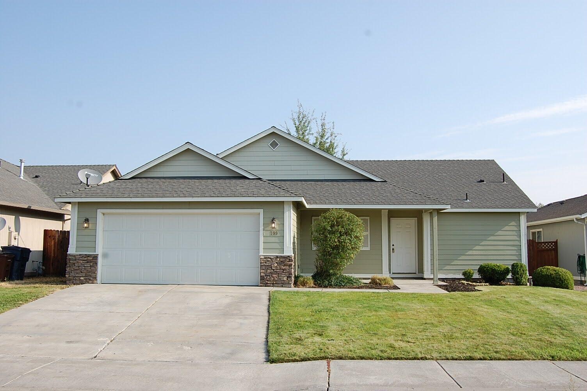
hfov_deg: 57.3
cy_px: 196
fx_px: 538
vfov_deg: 39.9
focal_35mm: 33
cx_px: 294
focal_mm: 22
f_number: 9
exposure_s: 1/320
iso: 200
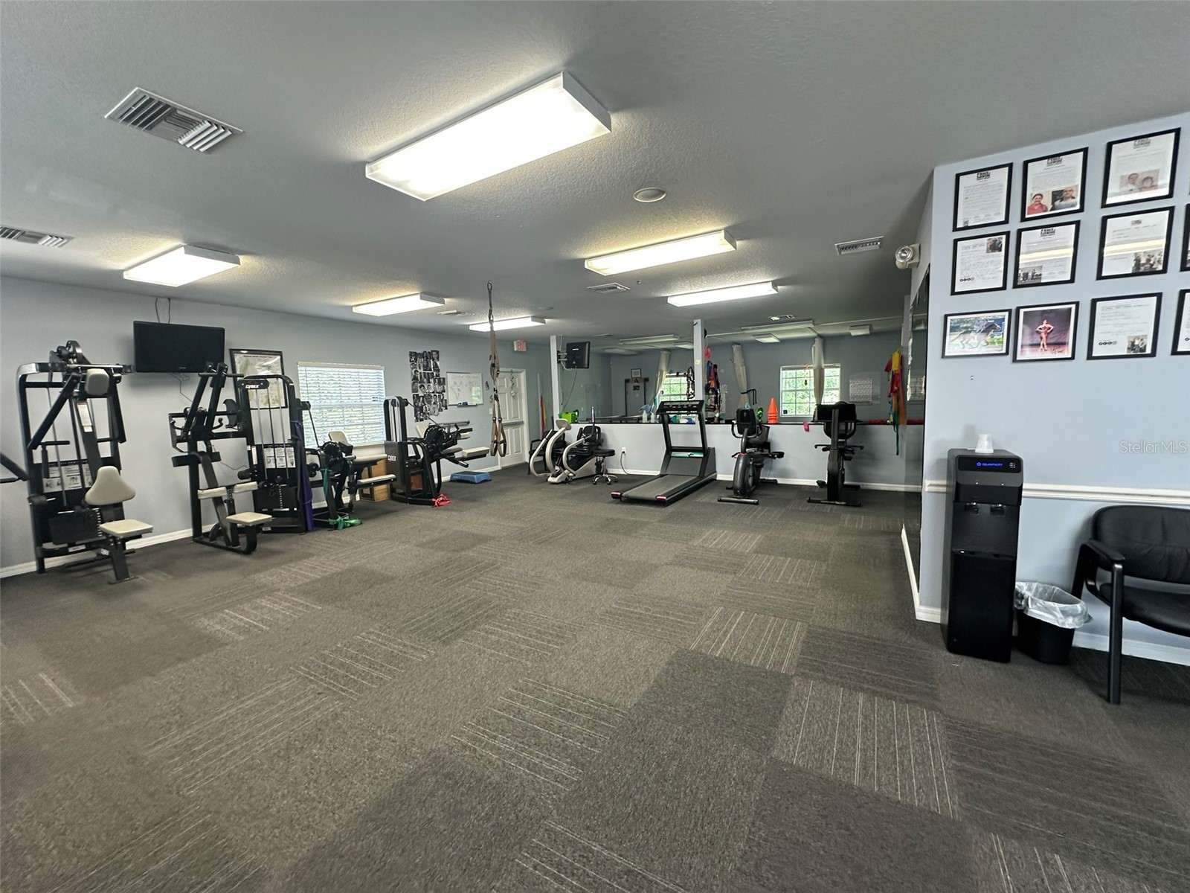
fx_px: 481
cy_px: 446
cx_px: 595
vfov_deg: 85.7
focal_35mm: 14
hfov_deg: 102.1
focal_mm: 2.22
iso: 160
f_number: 2.2
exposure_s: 1/60
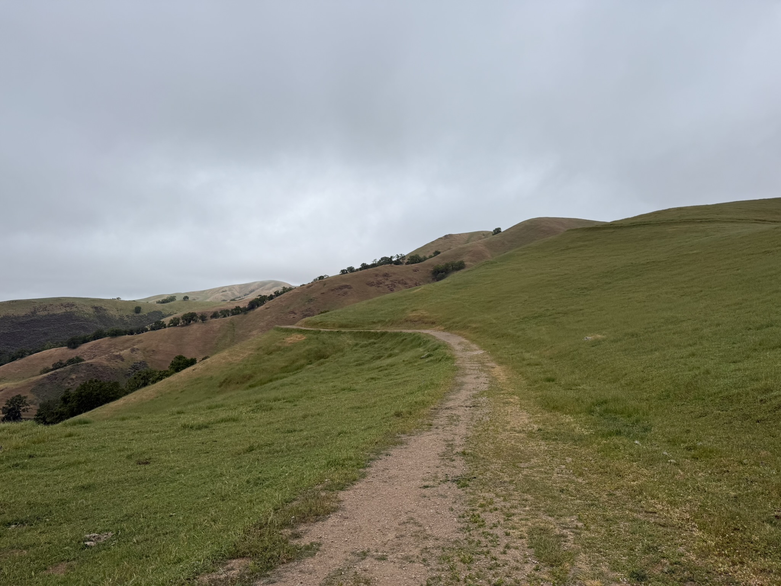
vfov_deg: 56.8
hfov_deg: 71.6
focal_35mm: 24
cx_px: 390
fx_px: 541
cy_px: 293
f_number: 1.78
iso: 80
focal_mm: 6.76
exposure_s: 1/5714
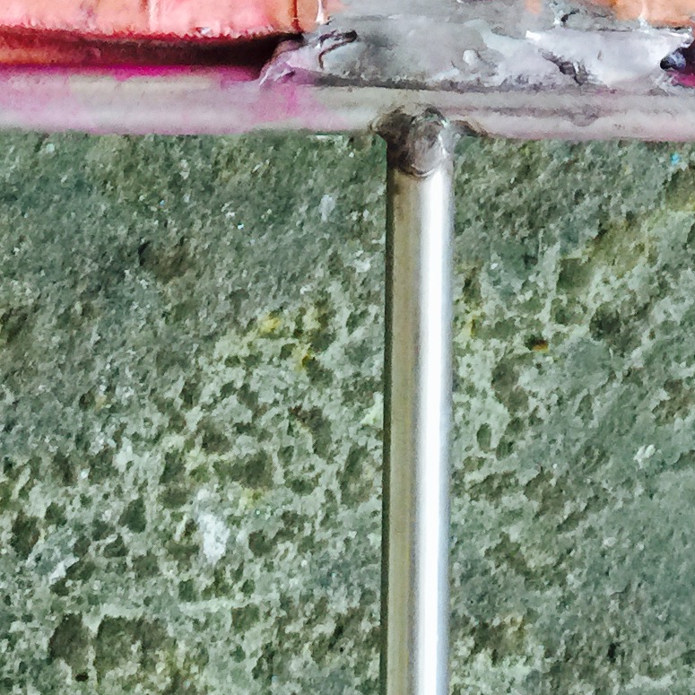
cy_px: -517
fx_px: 2453
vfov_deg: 14.4
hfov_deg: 16.1
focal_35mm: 108
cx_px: 423
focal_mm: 4.15
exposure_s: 1/15
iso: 50
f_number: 2.2
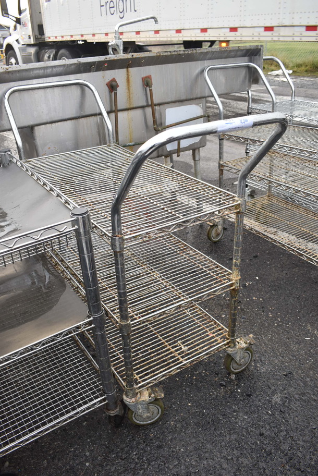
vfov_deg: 61.9
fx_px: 397
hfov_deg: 43.7
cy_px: 238
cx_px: 159
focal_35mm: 30
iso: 360
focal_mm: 20
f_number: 5.6
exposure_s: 1/125
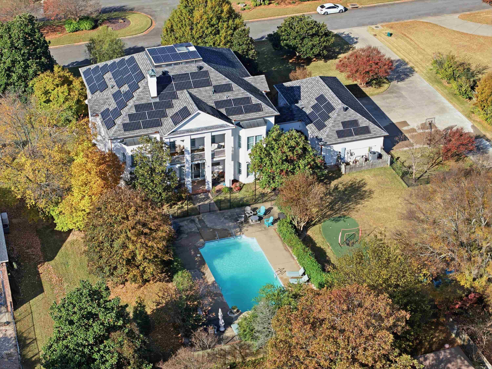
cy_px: 184
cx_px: 246
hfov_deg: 27.8
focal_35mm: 70
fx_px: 995
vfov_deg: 21.0
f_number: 2.8
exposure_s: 1/2000
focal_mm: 19.4
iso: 200
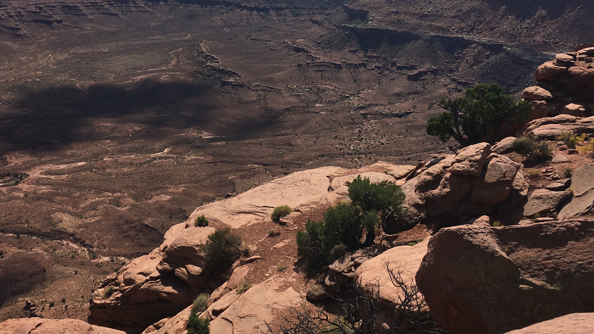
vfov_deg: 26.4
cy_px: 119
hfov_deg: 45.4
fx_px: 709
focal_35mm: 45
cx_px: 278
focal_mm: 4.15
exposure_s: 1/2564
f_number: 2.2
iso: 25
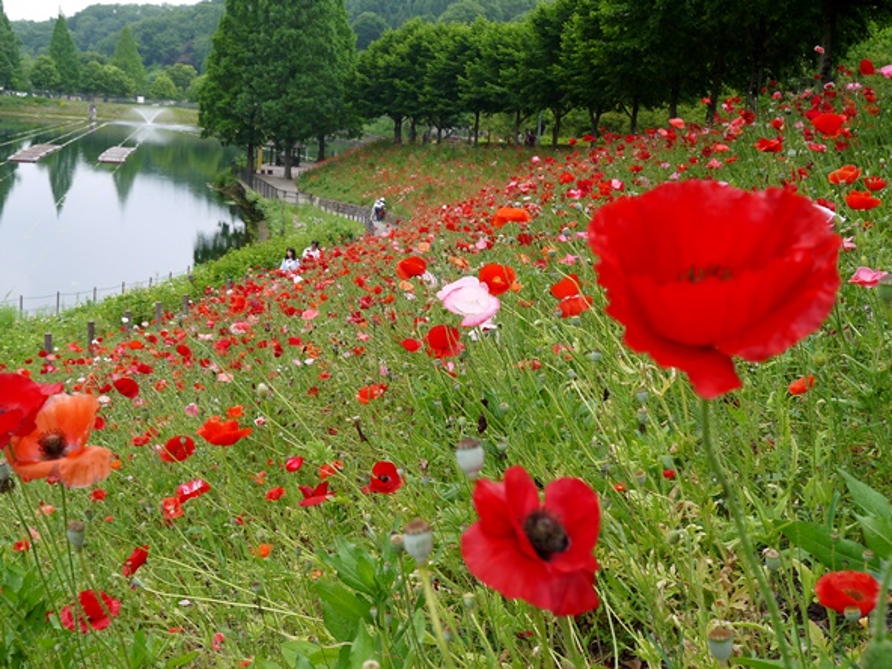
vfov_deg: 36.8
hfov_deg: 47.9
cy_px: 334
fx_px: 1005
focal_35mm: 39
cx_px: 446
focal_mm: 14
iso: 160
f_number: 5.6
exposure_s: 1/200
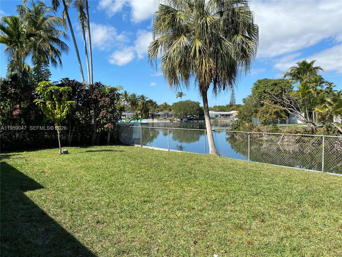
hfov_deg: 67.3
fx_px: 257
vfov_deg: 53.1
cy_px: 128
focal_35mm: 26
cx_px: 171
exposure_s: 1/2625
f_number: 1.8
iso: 32
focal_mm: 4.25
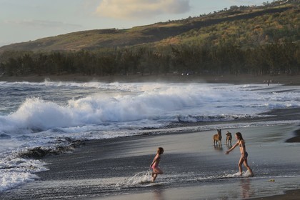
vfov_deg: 11.8
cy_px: 100
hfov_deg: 17.6
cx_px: 150
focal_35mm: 116
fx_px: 967
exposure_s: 1/250
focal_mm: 116
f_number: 11
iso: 400
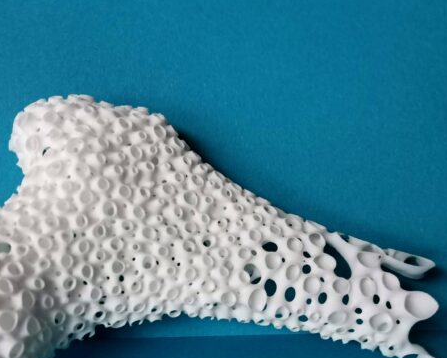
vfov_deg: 35.9
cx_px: 152
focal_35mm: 41
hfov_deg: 44.2
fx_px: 543
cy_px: 258
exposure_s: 1/100
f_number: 1.8
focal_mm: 5.58
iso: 320
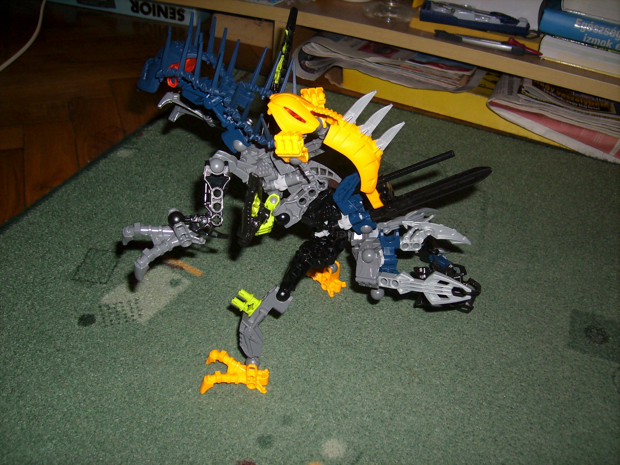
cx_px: 310
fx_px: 573
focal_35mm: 32
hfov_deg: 56.8
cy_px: 232
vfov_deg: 44.2
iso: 50
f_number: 7.1
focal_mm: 5.99
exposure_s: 1/30
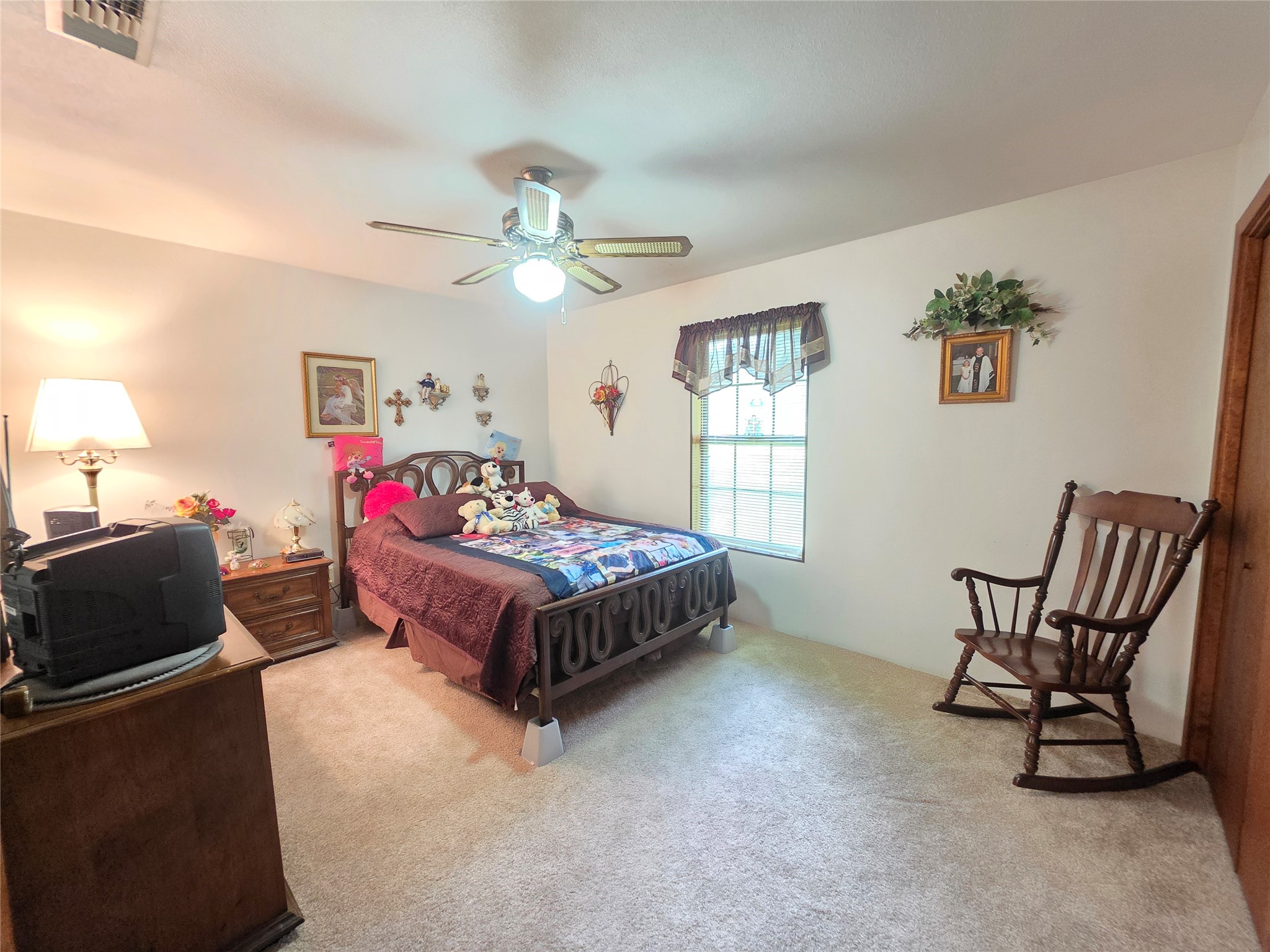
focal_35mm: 13
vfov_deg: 89.9
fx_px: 477
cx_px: 635
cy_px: 476
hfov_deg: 106.2
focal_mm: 2.2
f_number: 1.9
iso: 1000
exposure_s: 1/40
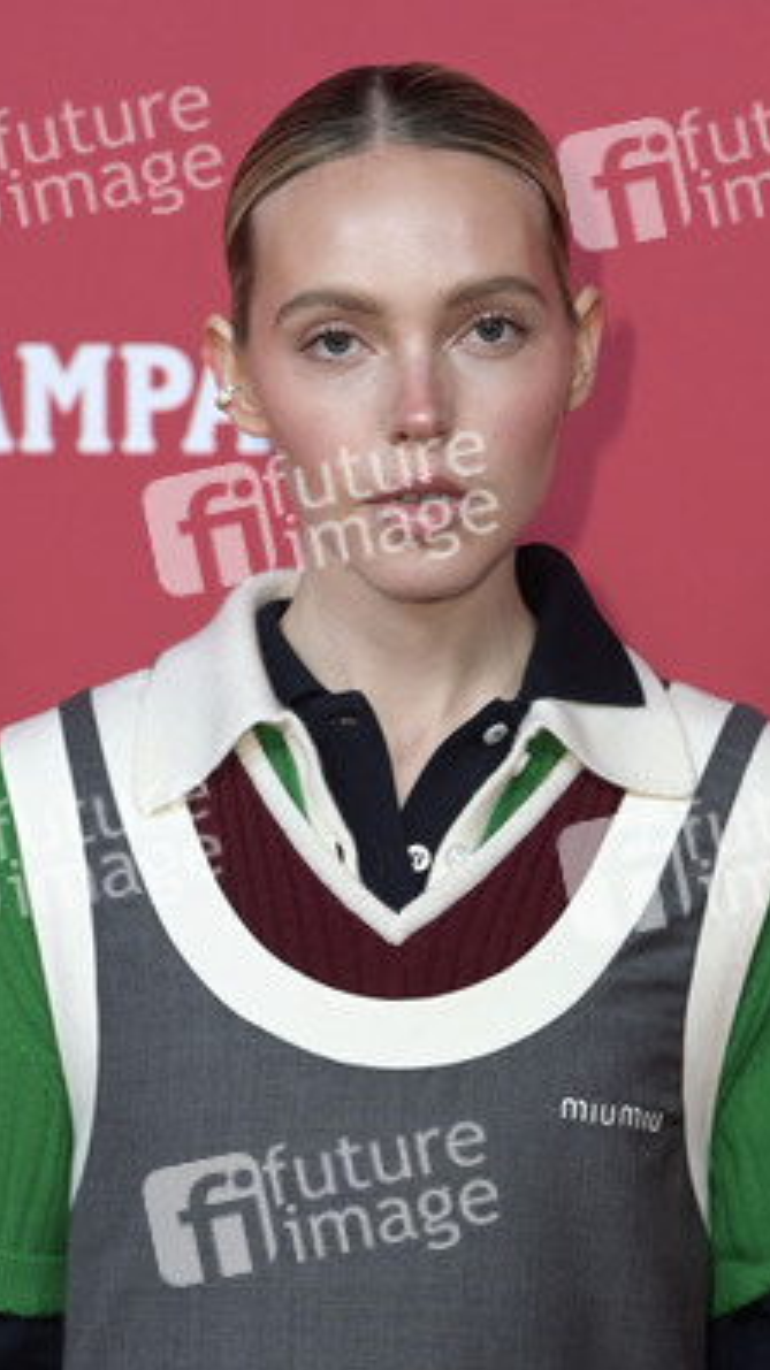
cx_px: 421
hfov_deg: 8.8
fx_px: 4978
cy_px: 687
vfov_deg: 15.7
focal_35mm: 137
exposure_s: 1/400
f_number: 5
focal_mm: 130
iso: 1600
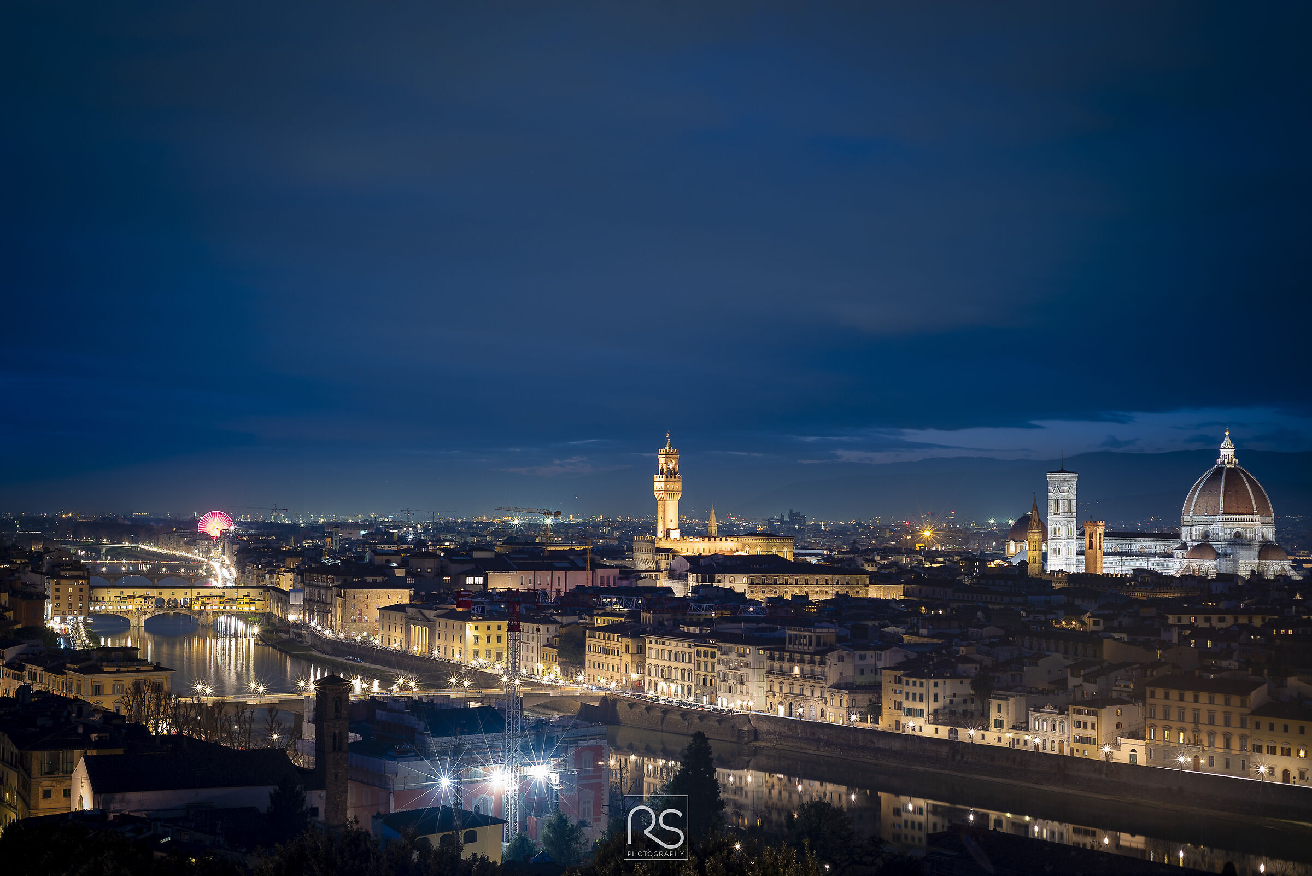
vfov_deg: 27.0
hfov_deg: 39.6
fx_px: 1823
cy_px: 438
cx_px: 656
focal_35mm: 50
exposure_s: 8
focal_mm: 50
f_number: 4
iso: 100
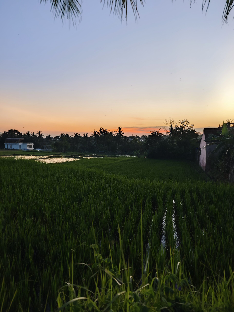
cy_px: 156
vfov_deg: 73.9
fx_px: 207
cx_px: 117
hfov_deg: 58.9
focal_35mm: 23
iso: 400
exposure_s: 1/50.2
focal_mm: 6.55
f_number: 1.6
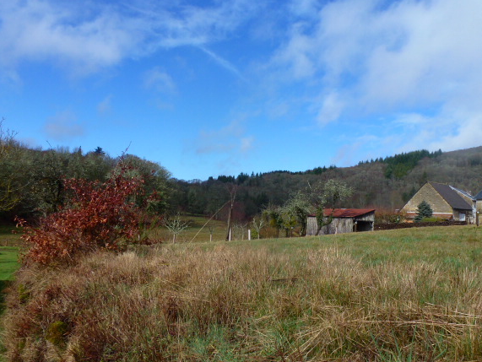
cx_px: 245
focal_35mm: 28
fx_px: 390
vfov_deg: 49.7
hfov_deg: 63.4
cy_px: 200
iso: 100
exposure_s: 1/800
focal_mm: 4.3
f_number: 4
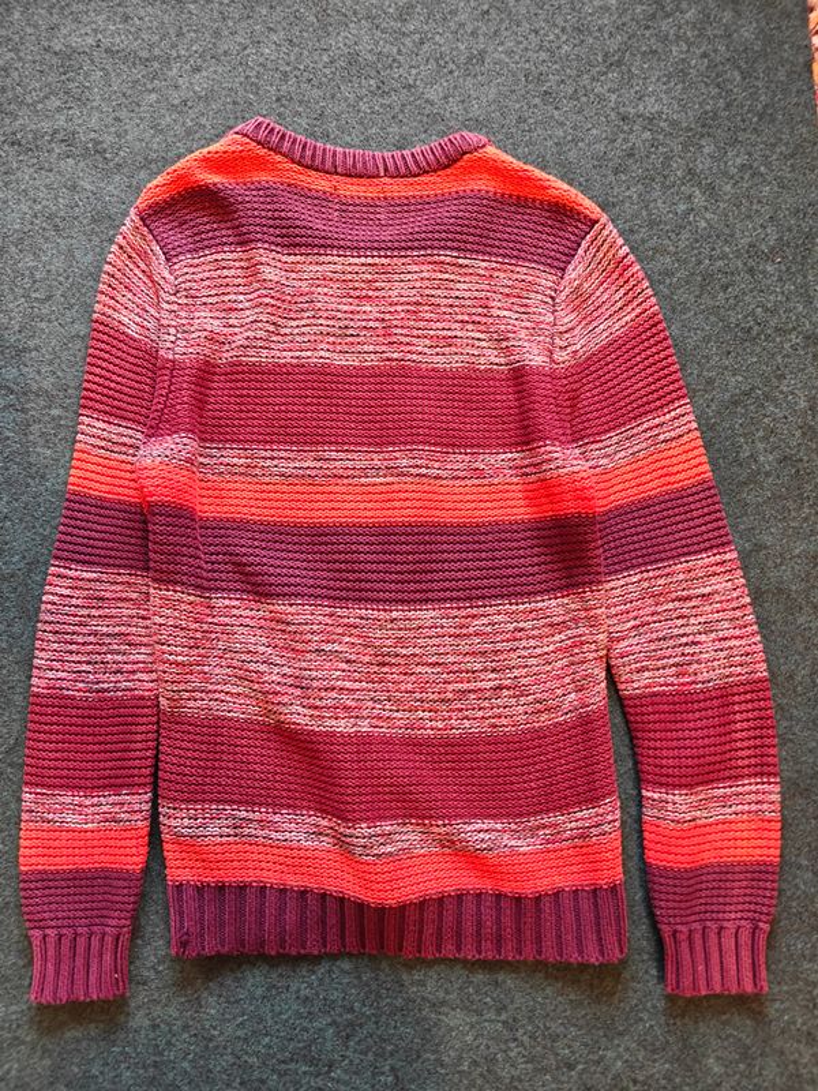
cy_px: 546
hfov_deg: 58.9
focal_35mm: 23
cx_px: 409
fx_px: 725
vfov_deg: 73.9
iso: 640
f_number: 1.6
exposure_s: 1/50
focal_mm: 6.06
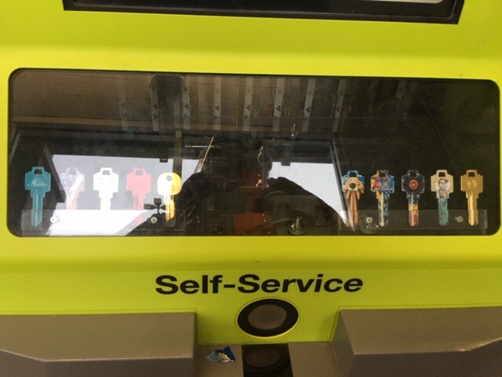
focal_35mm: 29
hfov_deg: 61.7
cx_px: 251
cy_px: 188
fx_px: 421
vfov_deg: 48.2
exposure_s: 1/30
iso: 25
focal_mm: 4.15
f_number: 2.2
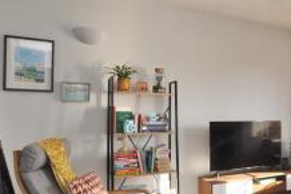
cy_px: 104
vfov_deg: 36.7
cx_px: 288
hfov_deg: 45.2
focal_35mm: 36
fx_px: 292
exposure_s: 1/125
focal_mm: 11
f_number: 5.6
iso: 200
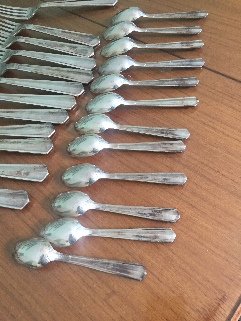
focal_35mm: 29
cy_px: 160
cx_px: 120
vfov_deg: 61.7
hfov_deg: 48.2
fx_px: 269
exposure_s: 1/33
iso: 200
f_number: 2.2
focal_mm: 4.15
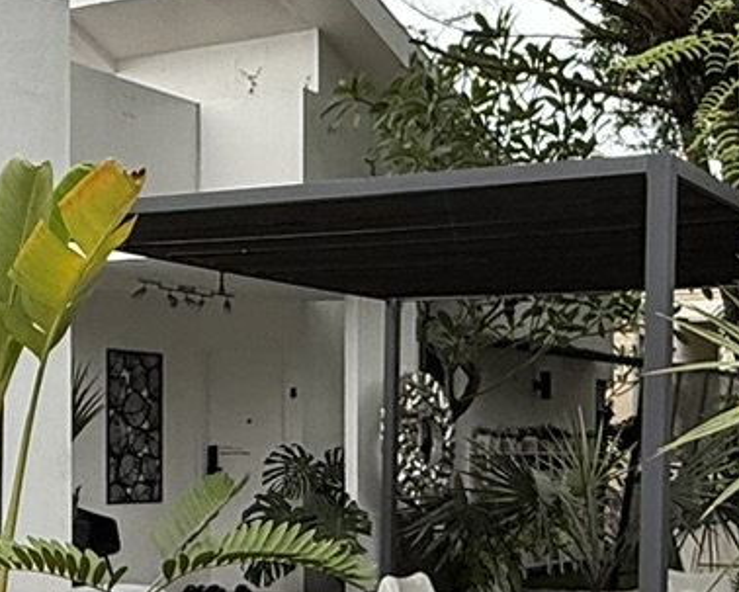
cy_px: 473
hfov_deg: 25.7
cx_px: 297
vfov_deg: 20.5
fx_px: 1620
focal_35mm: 74
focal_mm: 2.22
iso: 100
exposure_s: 1/99
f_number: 2.2
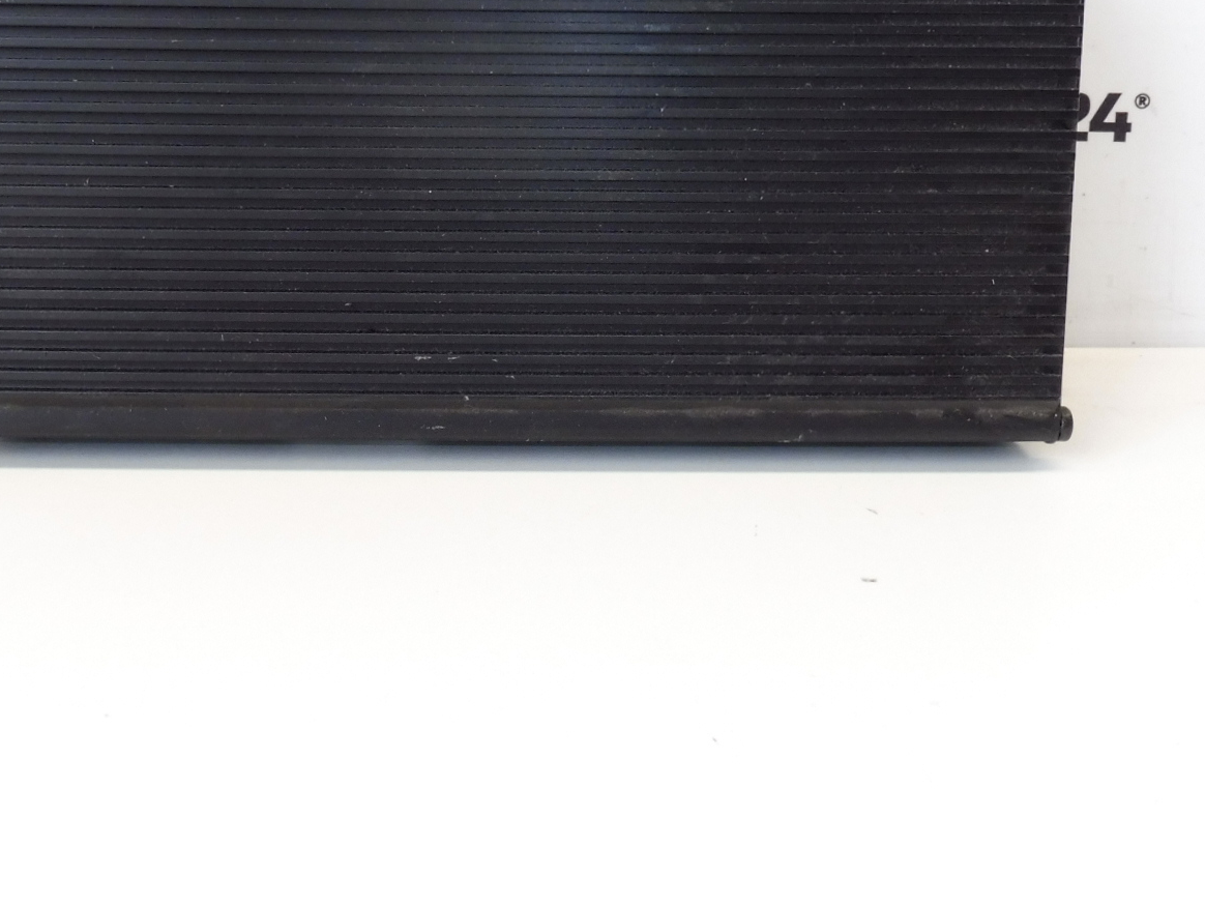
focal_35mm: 44
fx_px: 1532
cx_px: 483
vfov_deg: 32.5
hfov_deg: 42.7
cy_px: 284
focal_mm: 4.4
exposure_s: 1/60
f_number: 4
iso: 200
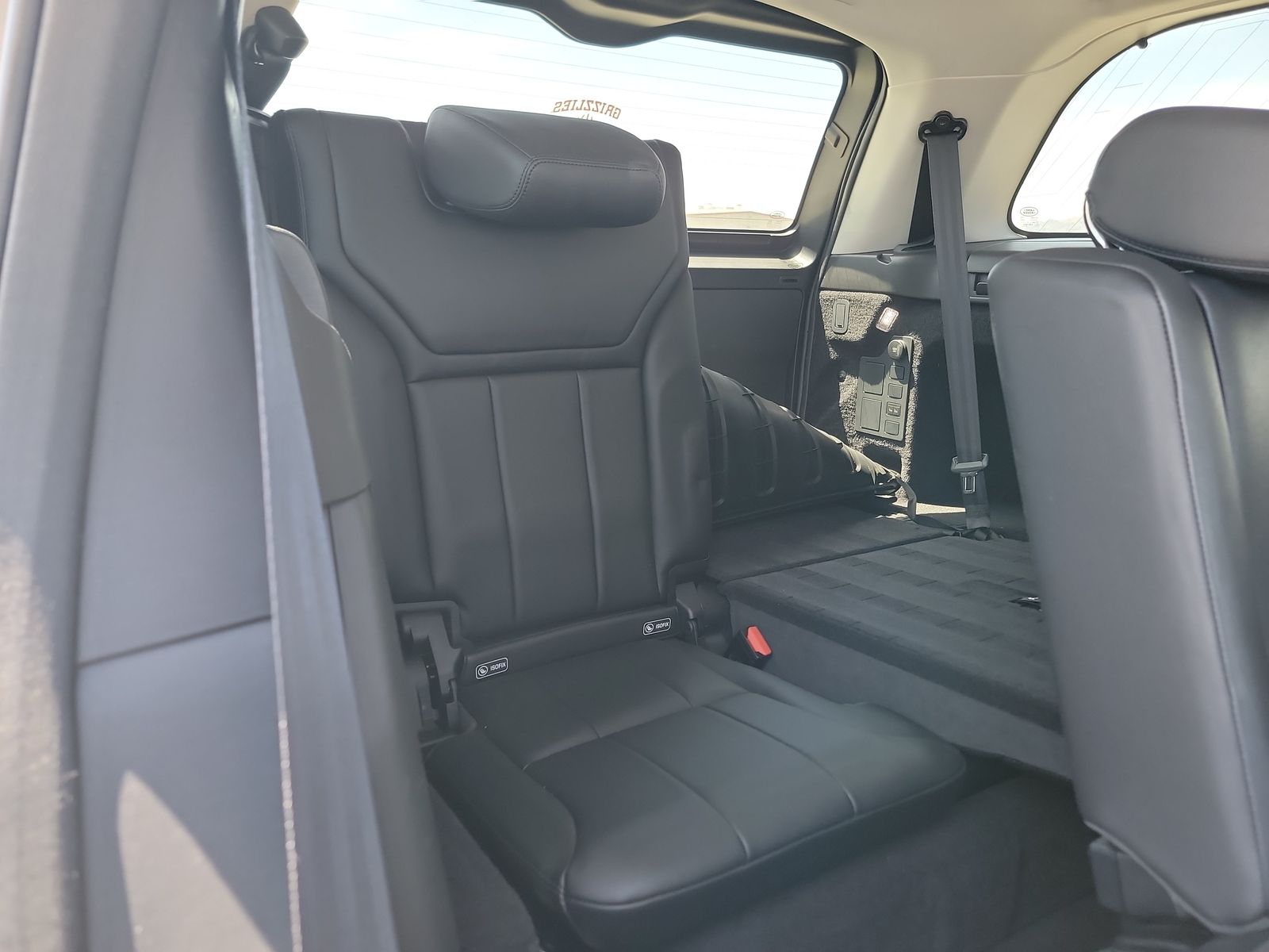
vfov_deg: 56.8
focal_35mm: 24
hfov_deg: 71.6
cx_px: 634
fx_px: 880
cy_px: 476
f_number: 1.8
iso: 218
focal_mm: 6.7
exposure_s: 1/59
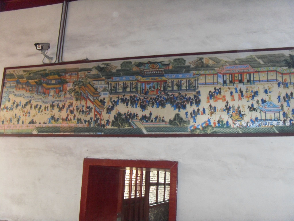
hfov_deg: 47.9
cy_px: 110
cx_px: 147
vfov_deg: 36.8
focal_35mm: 39
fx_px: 331
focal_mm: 6.6
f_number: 3.5
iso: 400
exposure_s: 1/45
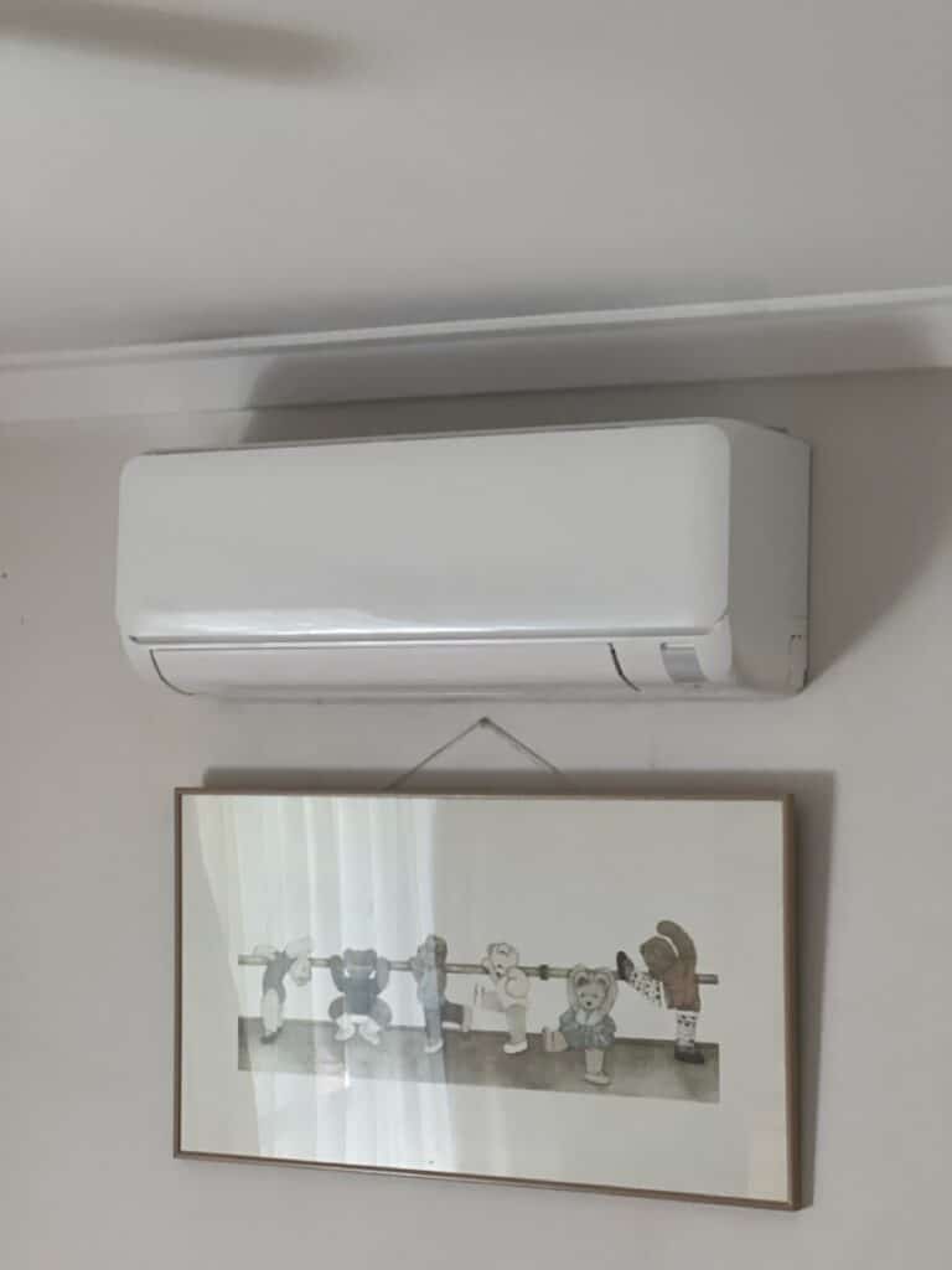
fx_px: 2824
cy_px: 635
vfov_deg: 25.3
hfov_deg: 19.1
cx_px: 476
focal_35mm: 77
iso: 400
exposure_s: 1/60
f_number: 2.8
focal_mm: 9
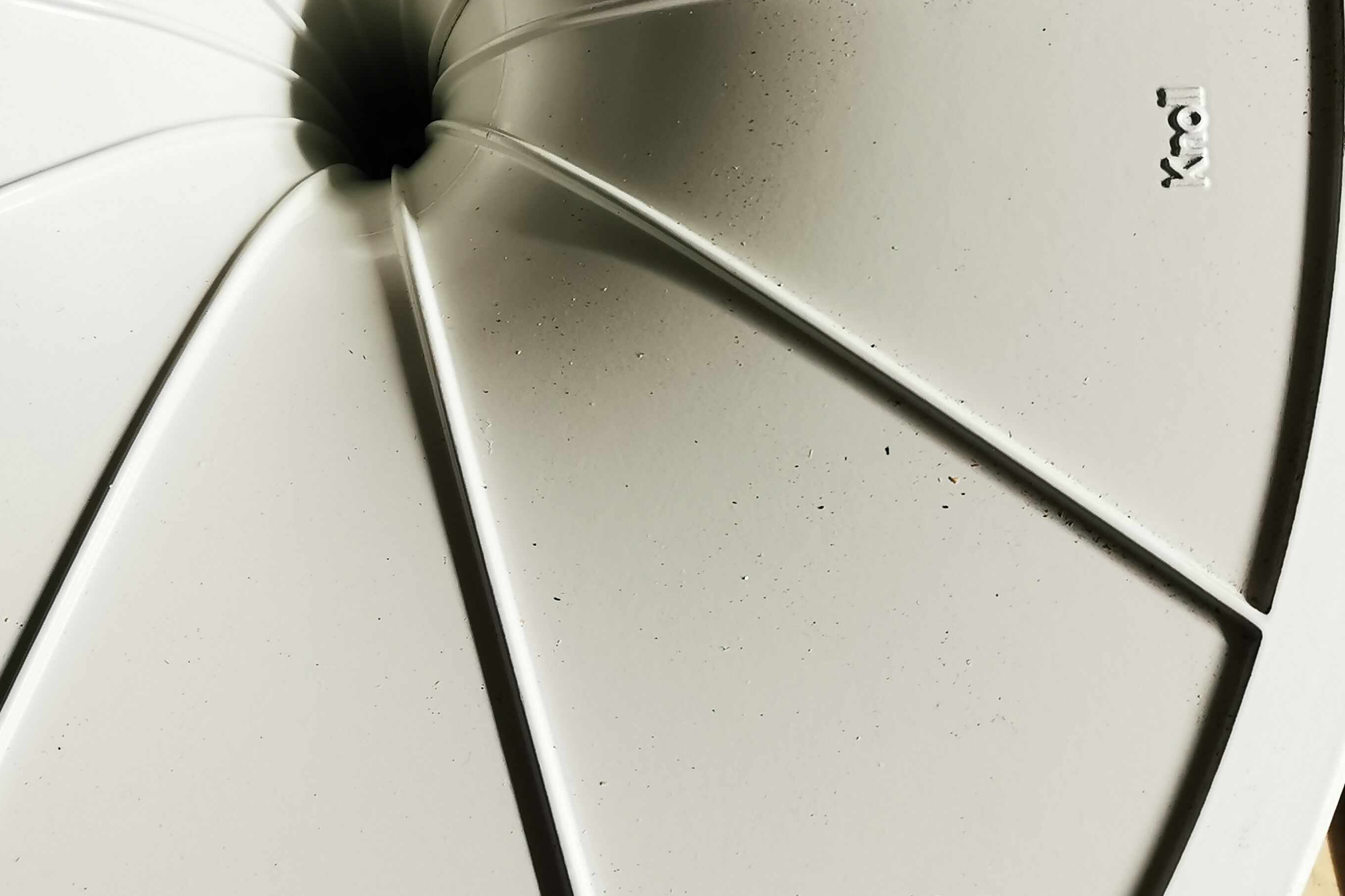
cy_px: 160
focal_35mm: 49
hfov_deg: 40.3
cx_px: 674
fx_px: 1831
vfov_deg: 26.9
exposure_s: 1/50
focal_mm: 5.58
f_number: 1.8
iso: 160
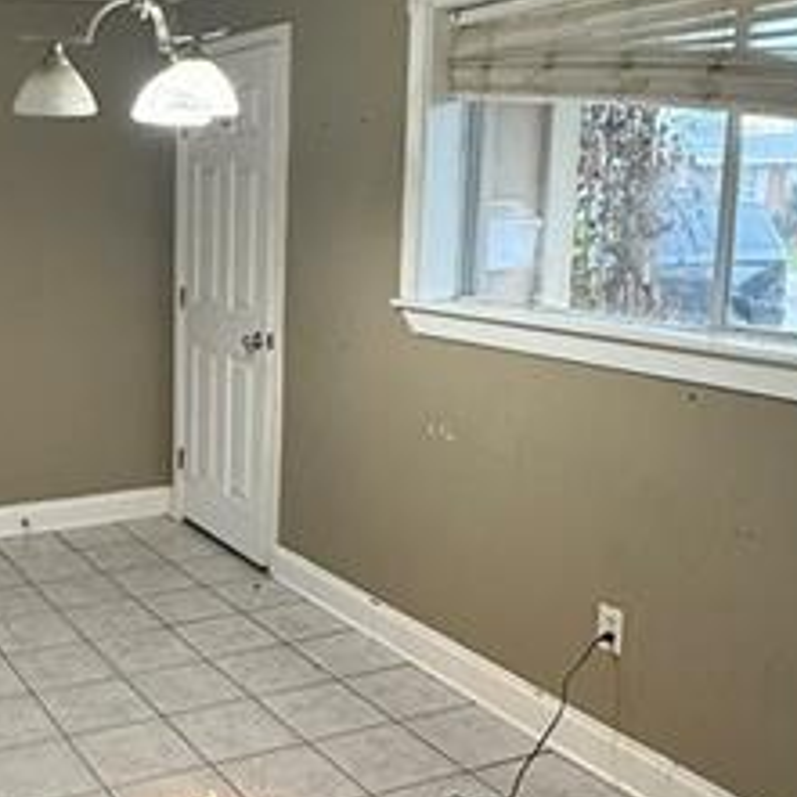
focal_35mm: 43
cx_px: 101
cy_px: 382
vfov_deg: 39.2
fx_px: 1120
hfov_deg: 37.0
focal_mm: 2.22
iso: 400
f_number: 2.2
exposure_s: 1/60
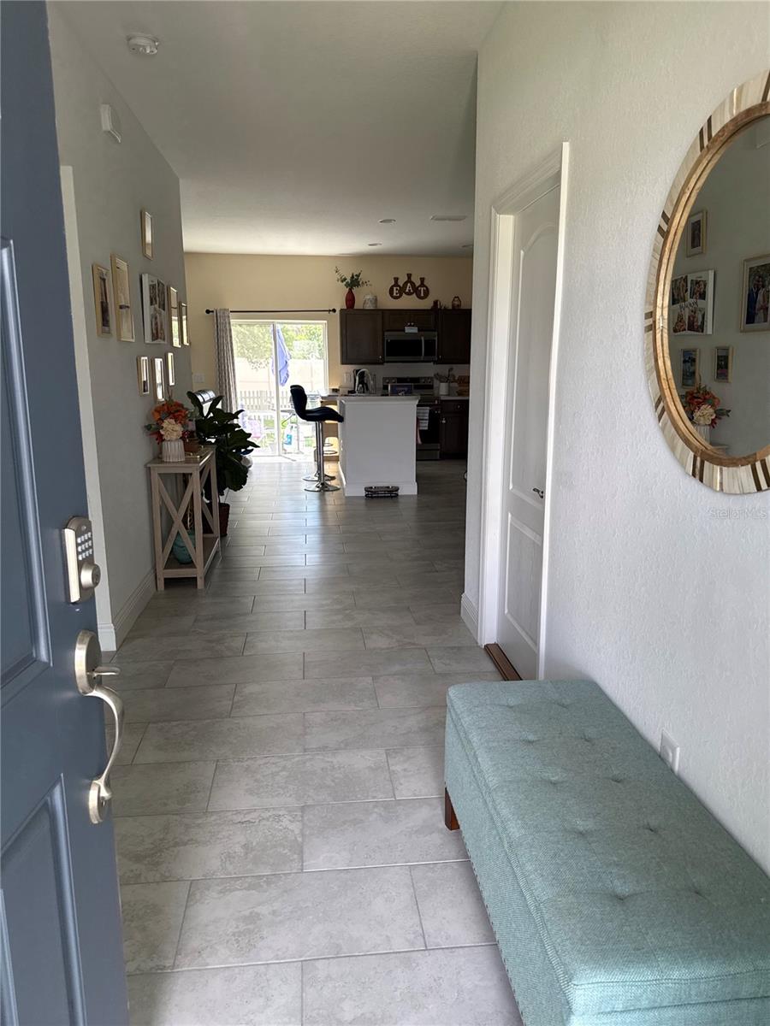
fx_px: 712
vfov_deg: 71.6
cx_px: 385
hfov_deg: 56.8
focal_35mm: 24
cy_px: 513
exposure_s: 1/243
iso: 125
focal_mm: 6.76
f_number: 1.78
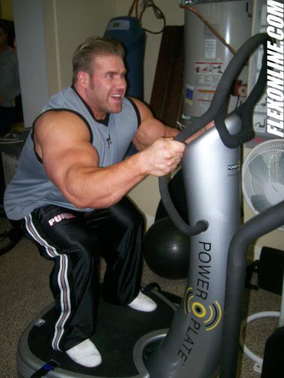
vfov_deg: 52.6
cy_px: 189
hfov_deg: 40.7
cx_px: 142
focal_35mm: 35
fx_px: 383
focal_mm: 5.8
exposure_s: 1/64
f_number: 2.8
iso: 200
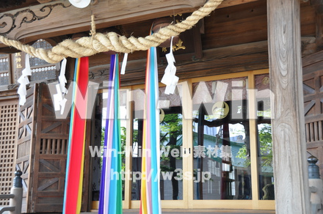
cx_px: 162
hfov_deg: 36.9
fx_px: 484
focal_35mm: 54
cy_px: 107
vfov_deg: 25.0
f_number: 5.6
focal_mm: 36
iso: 200
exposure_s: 1/30
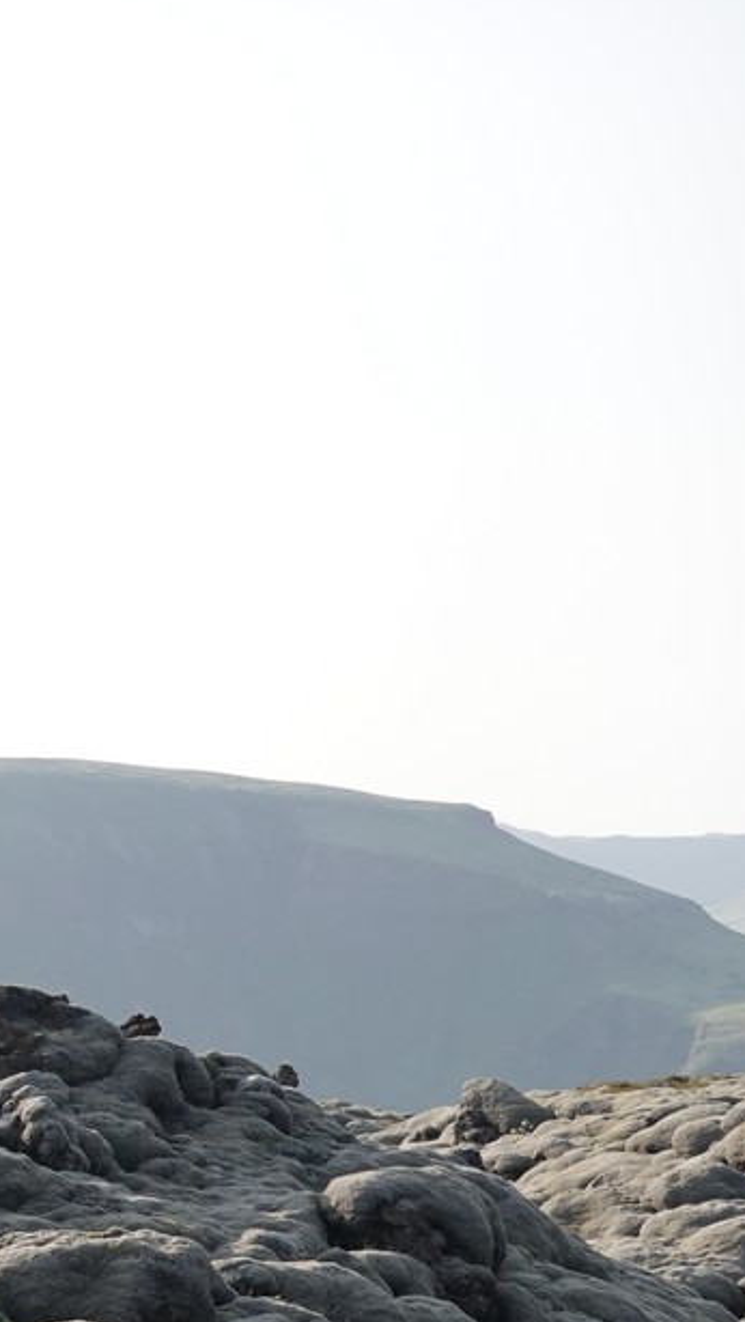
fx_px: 6979
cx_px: -844
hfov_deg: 5.9
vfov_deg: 10.8
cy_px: 1087
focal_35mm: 199
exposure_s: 1/800
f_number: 4
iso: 250
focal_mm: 27.98
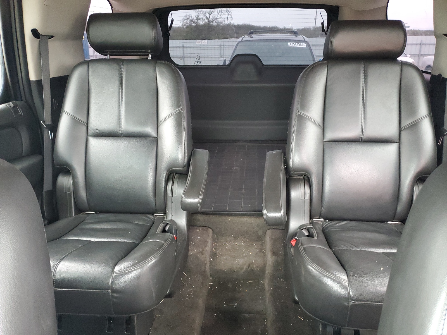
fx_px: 336
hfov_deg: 67.3
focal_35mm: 26
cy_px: 168
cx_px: 224
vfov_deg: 53.1
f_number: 1.5
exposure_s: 1/40
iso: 355
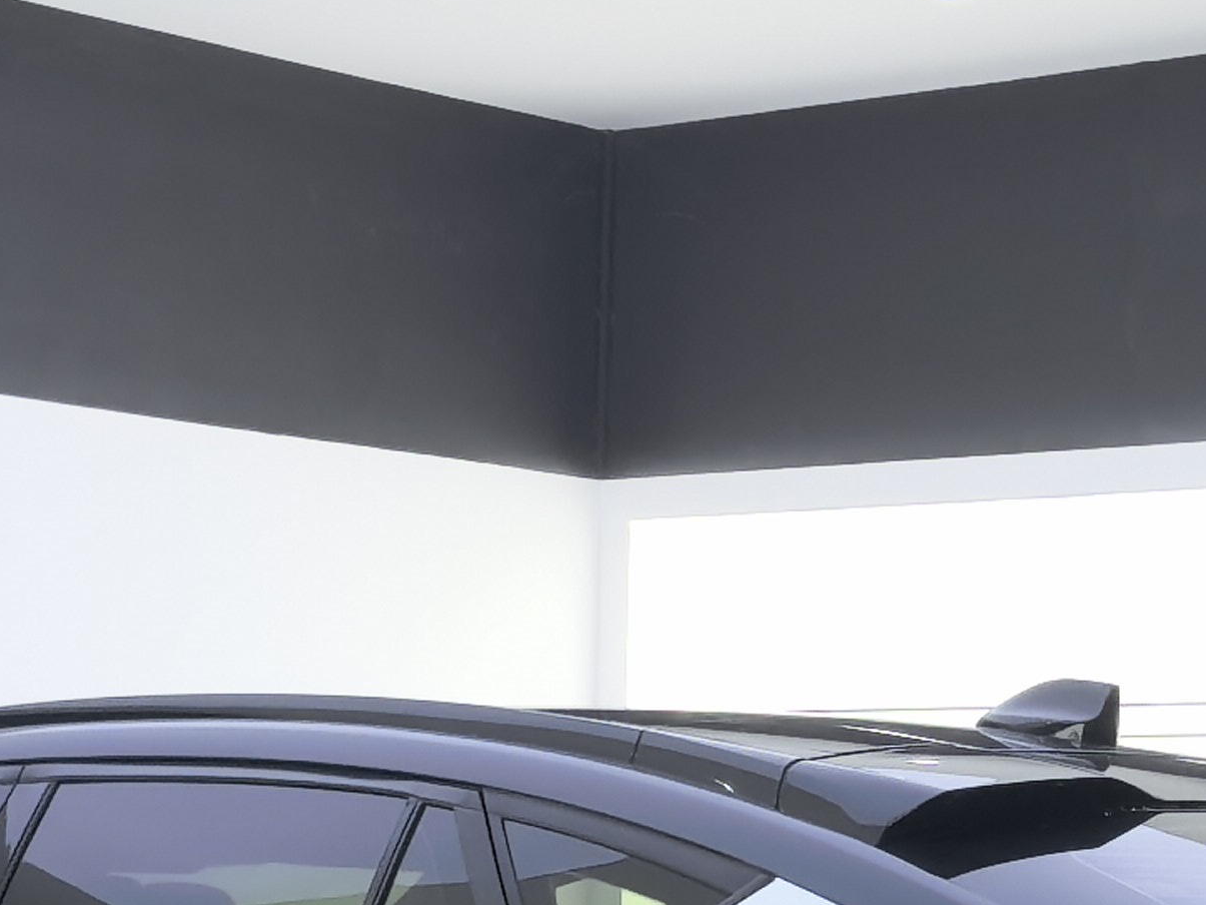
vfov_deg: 10.8
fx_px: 4739
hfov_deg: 14.5
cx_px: 620
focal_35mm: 136
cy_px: 906
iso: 50
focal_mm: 5.75
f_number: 2
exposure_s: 1/153
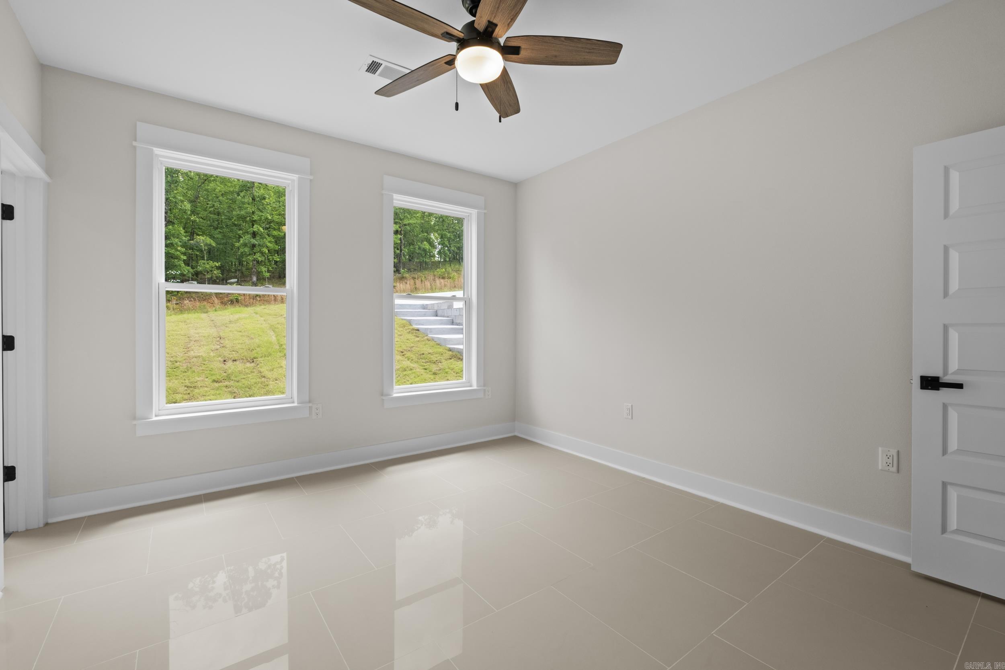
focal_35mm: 15
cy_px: 335
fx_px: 419
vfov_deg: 77.3
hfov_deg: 100.4
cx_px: 502
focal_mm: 10
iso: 250
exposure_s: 1/6
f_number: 7.1
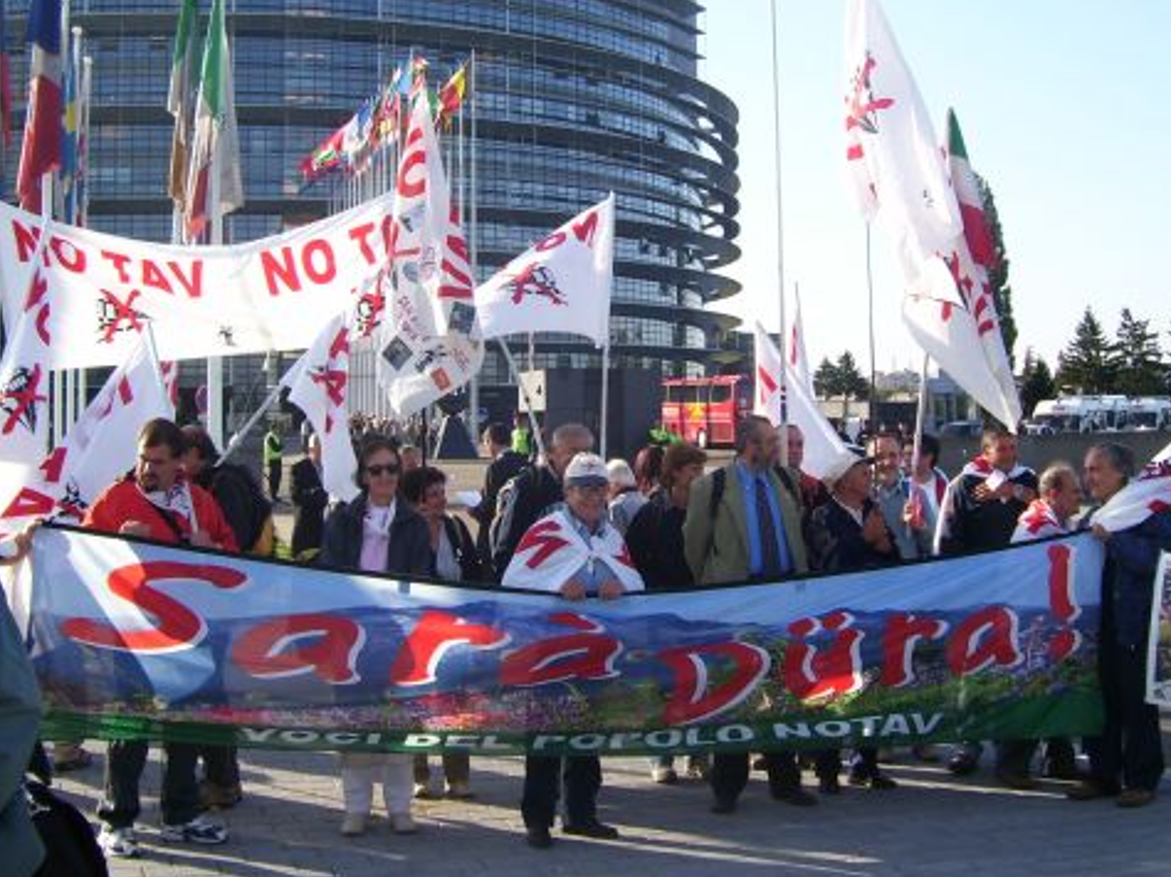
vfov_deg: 29.0
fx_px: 1691
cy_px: 329
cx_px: 588
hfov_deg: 38.2
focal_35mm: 50
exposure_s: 1/250
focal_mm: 6
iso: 80
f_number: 4.8
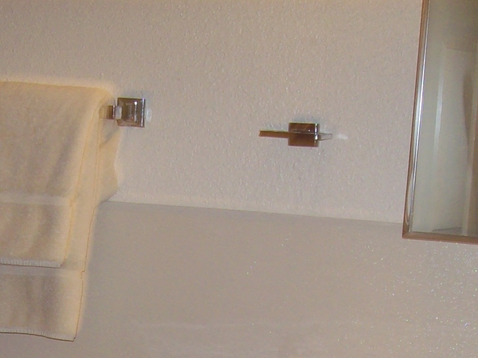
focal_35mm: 100
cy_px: 496
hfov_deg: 19.5
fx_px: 1380
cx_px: 99
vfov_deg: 14.1
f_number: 2.7
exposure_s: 1/64
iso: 80
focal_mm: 6
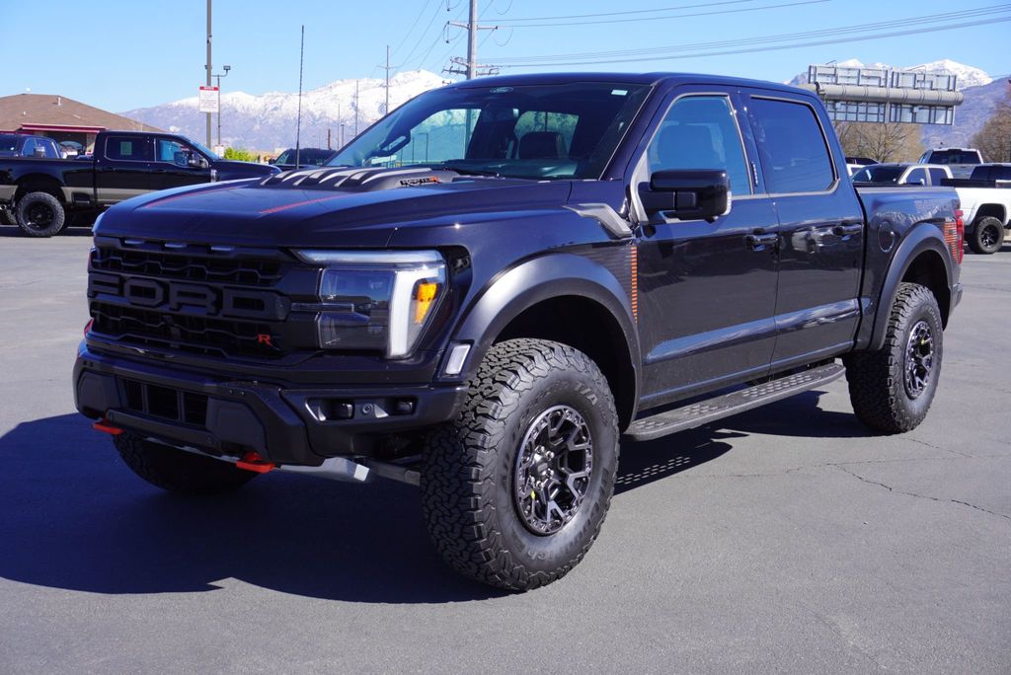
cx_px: 506
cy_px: 338
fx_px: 1180
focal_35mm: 42
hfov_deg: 46.4
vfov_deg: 31.9
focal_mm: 28
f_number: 9
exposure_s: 1/125
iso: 100
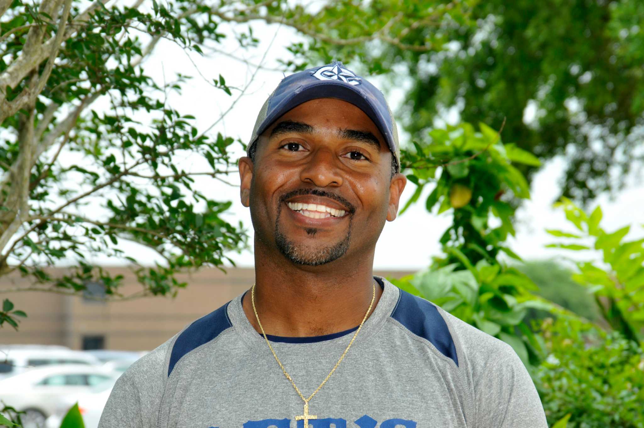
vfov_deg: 10.7
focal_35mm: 128
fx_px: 2278
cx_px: 322
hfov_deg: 16.1
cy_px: 214
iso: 200
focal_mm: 85
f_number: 8
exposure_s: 1/200
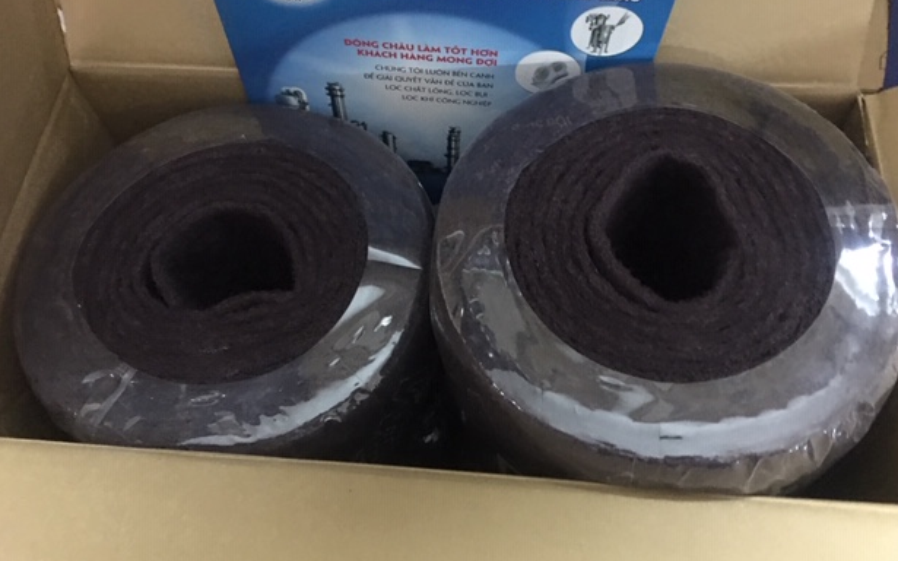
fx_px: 783
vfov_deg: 39.4
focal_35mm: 32
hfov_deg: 59.7
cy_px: 285
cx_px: 461
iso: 160
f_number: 2.2
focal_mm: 4.15
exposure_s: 1/4
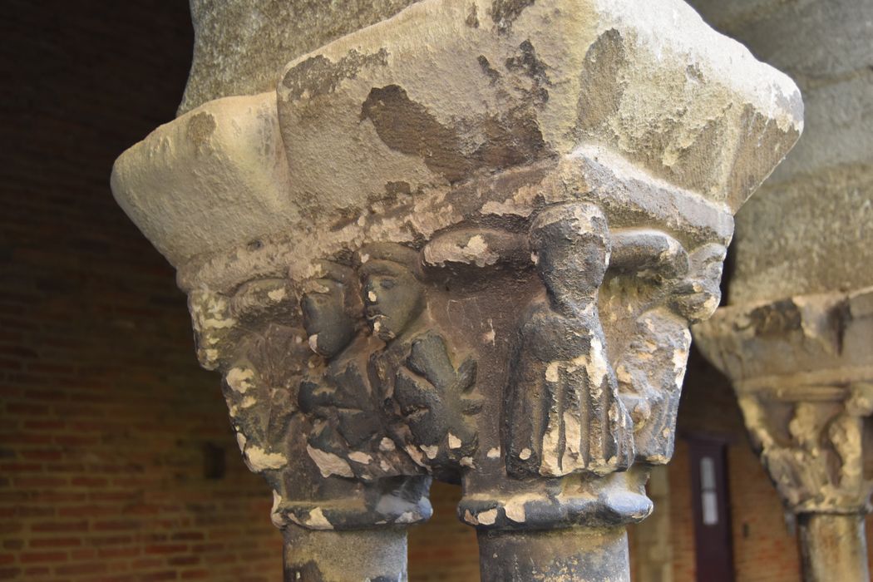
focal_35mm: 42
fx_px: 1018
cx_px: 436
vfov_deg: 31.9
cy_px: 291
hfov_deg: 46.4
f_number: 4
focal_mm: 28
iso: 560
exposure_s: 1/60
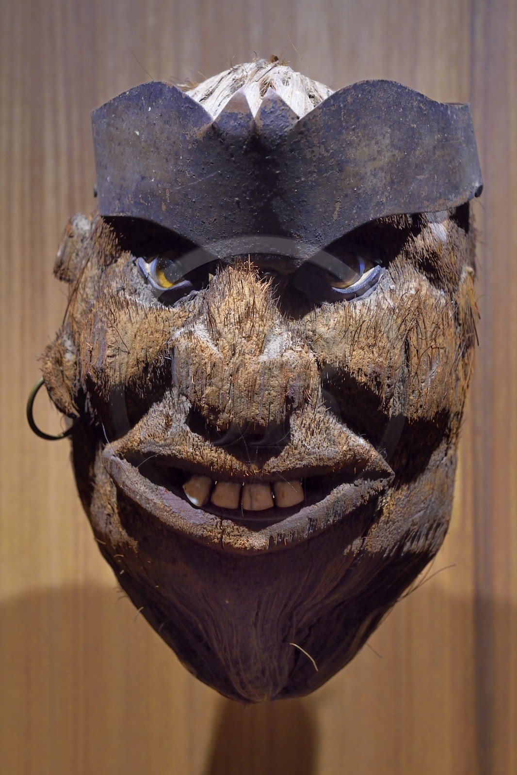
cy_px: 388
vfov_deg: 28.8
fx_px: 1508
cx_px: 258
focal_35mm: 70
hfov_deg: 19.4
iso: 1600
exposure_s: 1/10
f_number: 8
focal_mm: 70
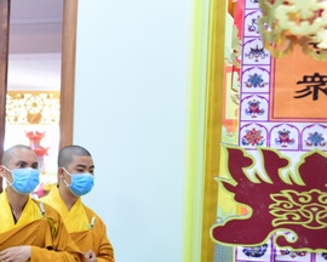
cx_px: -48
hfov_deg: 22.5
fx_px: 765
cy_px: 158
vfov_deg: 19.4
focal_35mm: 79
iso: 1000
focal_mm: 35
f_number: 4
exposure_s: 1/50
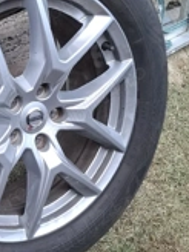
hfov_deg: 25.1
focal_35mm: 56
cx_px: 8
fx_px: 408
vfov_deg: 34.3
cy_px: 121
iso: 50
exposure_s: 1/189
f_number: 1.8
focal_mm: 5.54
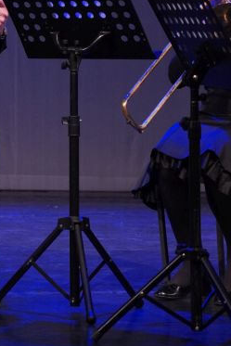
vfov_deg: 10.3
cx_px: -57
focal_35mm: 199
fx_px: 1913
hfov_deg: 6.9
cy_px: 22
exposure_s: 1/160
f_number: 2.8
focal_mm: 50
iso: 2000
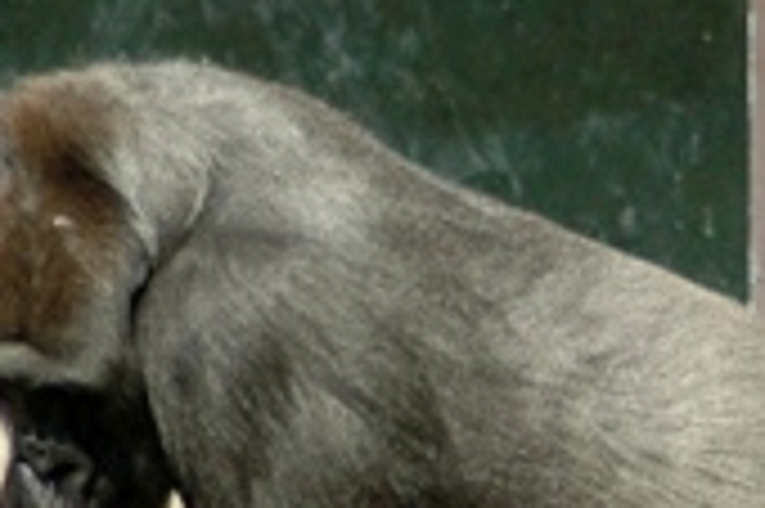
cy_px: 450
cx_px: 810
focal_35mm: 1512
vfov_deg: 0.9
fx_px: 32098
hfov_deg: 1.4
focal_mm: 300
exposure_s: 1/1250
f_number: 7.1
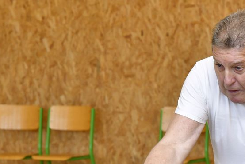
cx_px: 205
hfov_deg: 8.8
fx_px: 1592
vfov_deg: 5.9
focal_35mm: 234
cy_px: 164
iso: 1600
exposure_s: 1/250
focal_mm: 72
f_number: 6.3
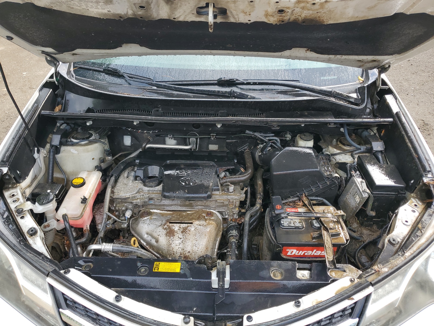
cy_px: 163
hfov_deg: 67.3
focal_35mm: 26
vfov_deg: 53.1
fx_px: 326
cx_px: 217
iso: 50
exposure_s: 1/294
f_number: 1.5
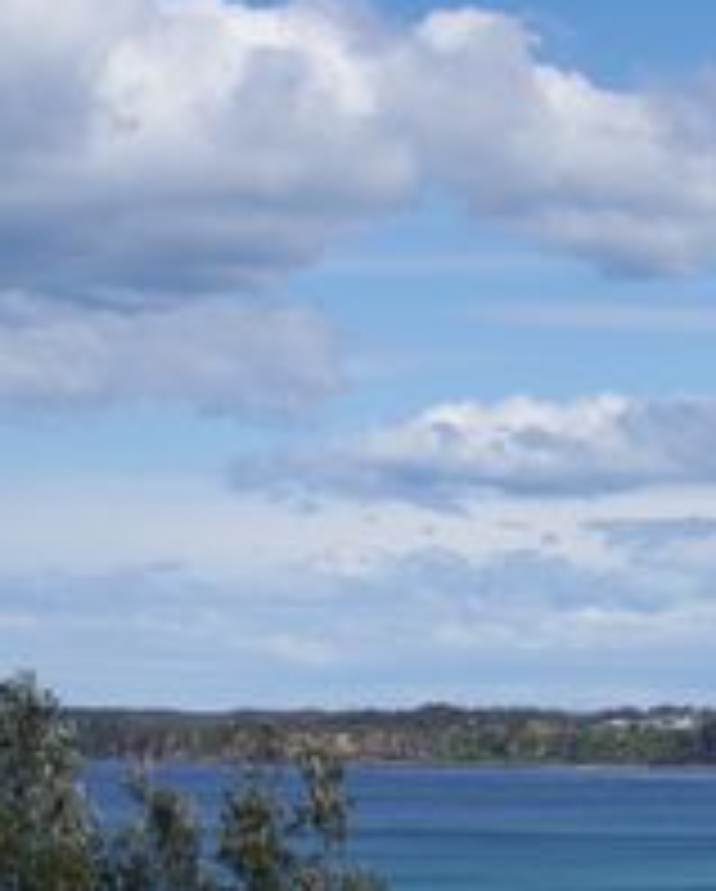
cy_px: 668
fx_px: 4228
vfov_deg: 12.0
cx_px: 698
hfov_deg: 9.6
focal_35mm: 160
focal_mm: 48
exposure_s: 1/250
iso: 200
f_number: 16
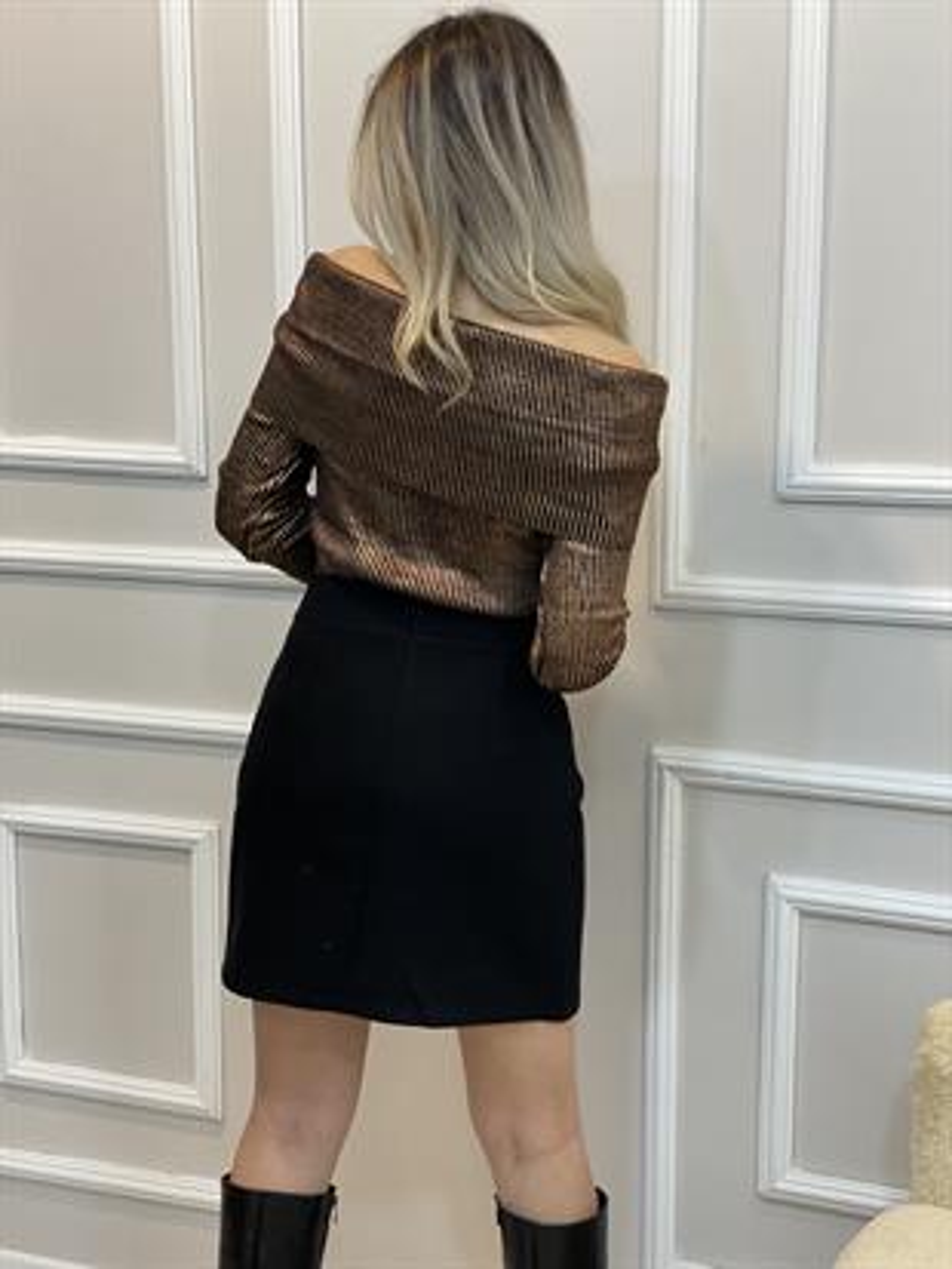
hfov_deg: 28.0
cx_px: 476
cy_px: 634
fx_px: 1906
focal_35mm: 52
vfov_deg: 36.8
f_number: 2
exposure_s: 1/100
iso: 125
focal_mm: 6
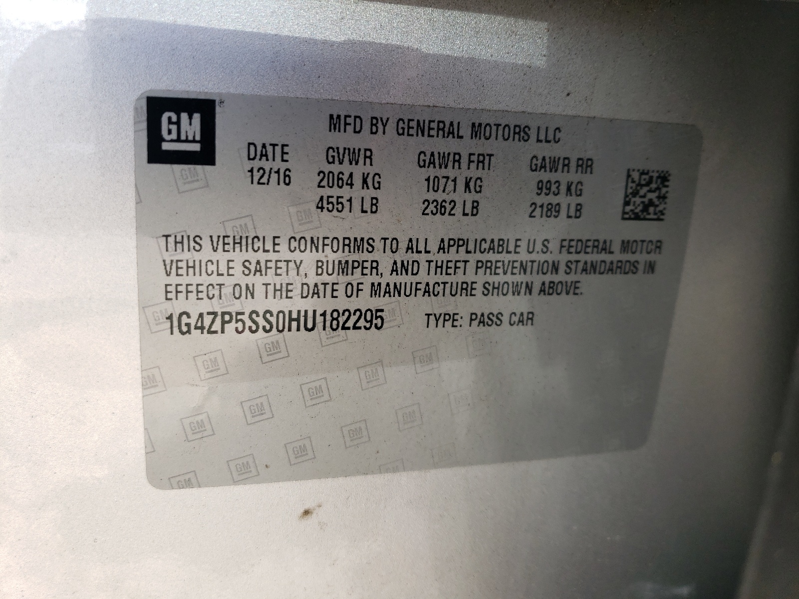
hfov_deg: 67.3
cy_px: 300
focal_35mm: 26
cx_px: 400
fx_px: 600
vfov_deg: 53.1
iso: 50
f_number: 1.5
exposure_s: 1/769
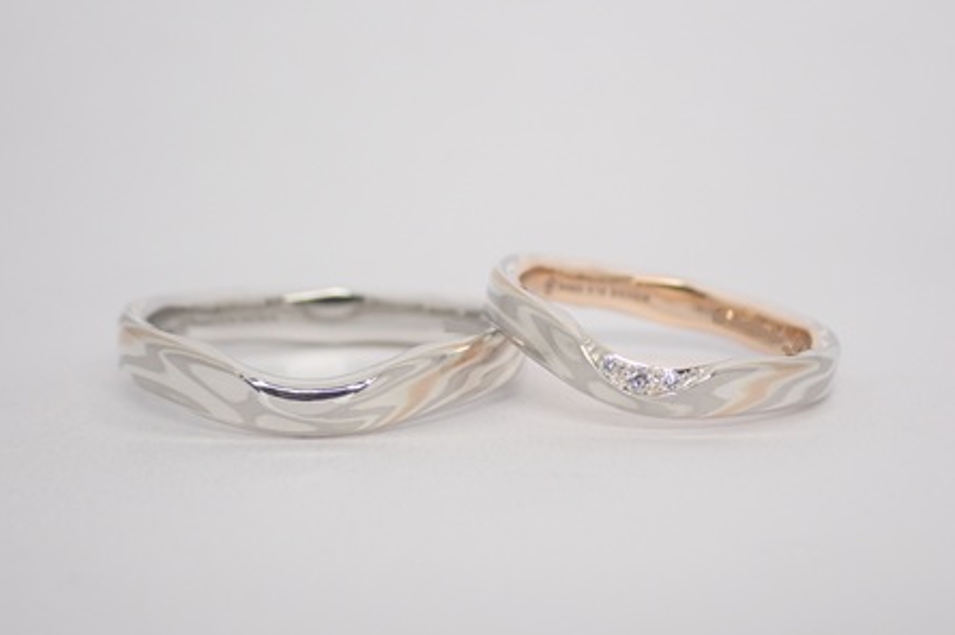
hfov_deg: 25.1
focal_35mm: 81
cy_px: 355
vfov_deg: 16.8
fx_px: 2147
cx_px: 476
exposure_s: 1/125
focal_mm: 13.65
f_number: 4.1
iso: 200
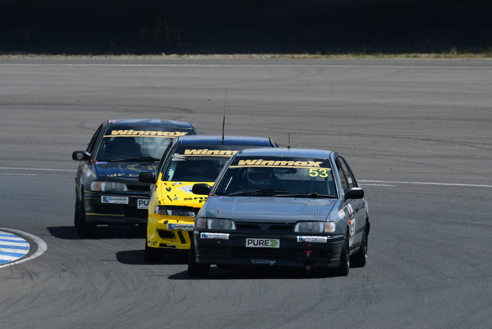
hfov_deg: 2.9
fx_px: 9843
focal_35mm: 720
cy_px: 164
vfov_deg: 1.9
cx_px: 246
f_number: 10
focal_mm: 480
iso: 200
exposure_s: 1/640
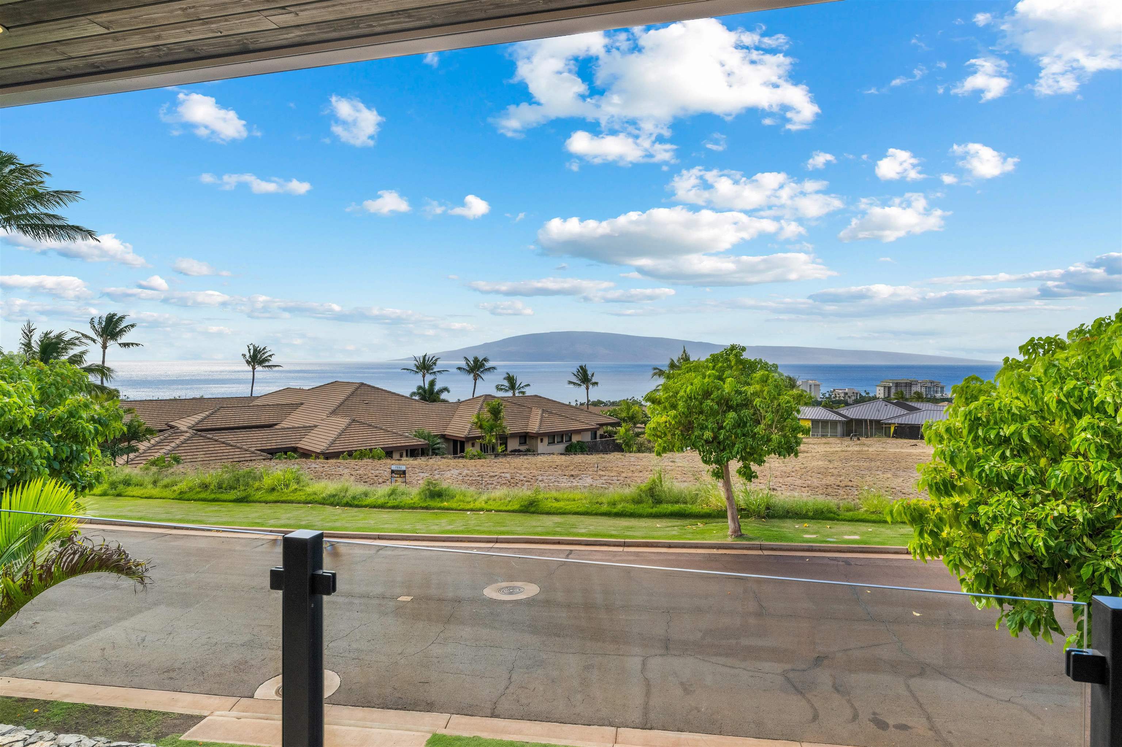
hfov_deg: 84.0
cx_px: 561
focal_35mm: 20
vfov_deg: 61.9
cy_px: 374
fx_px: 623
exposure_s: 1/200
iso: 800
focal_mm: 20
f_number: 14
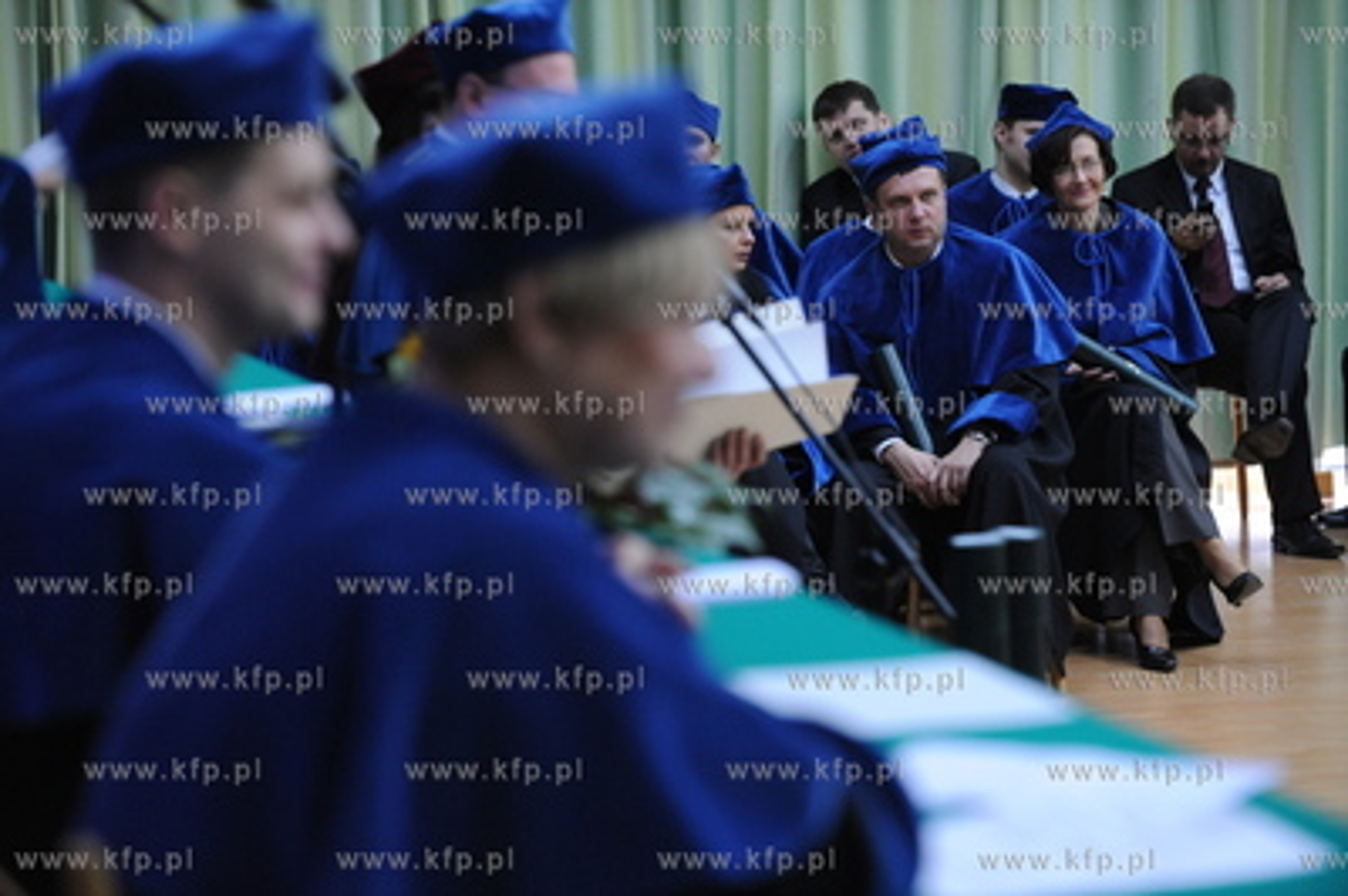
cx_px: 674
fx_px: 5238
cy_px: 448
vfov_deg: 9.8
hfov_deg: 14.7
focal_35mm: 140
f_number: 4.5
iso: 3200
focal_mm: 140
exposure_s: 1/100
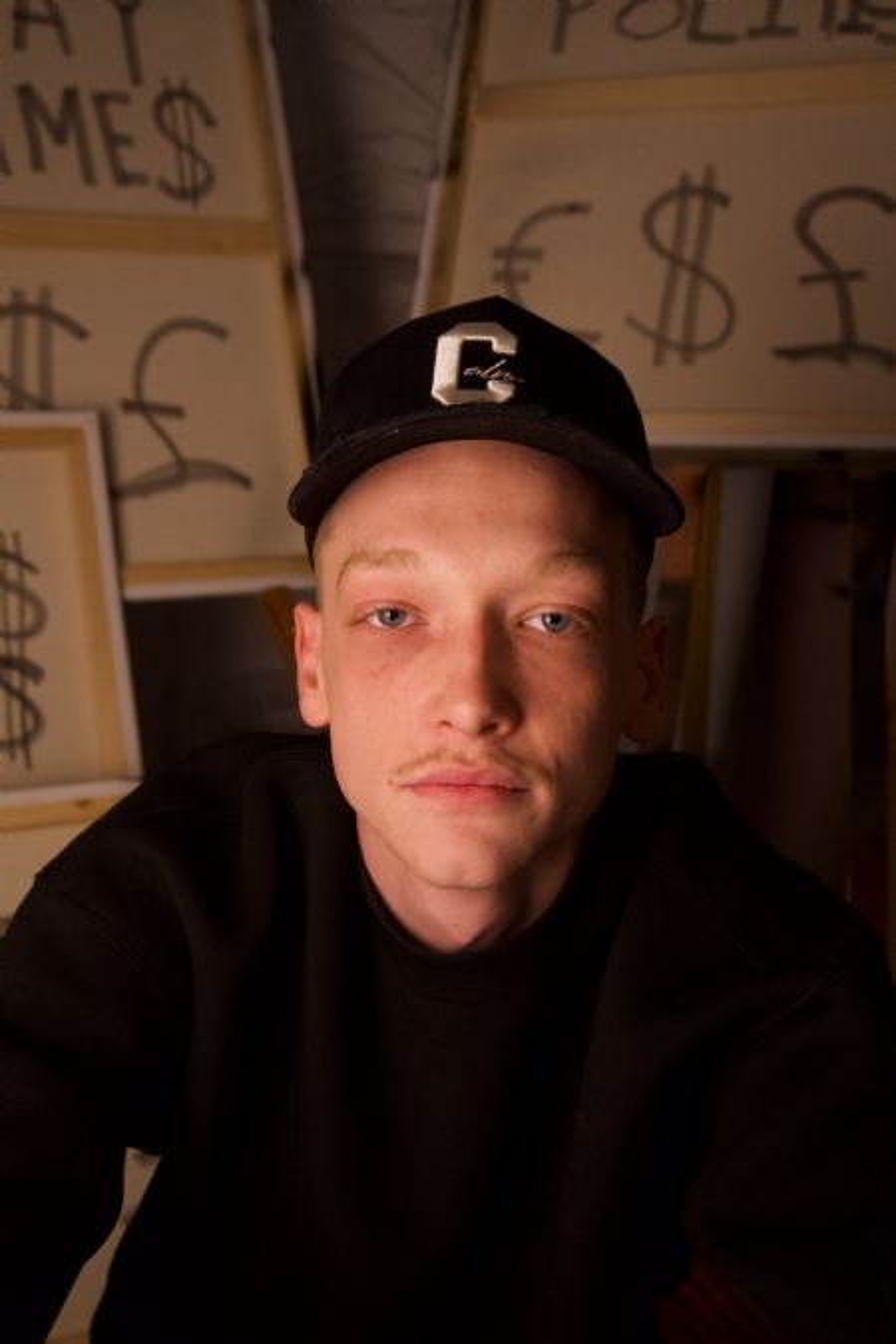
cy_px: 672
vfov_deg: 53.1
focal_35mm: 36
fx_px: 1344
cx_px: 448
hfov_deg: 36.9
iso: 2000
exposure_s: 1/50
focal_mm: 24
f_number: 4.5
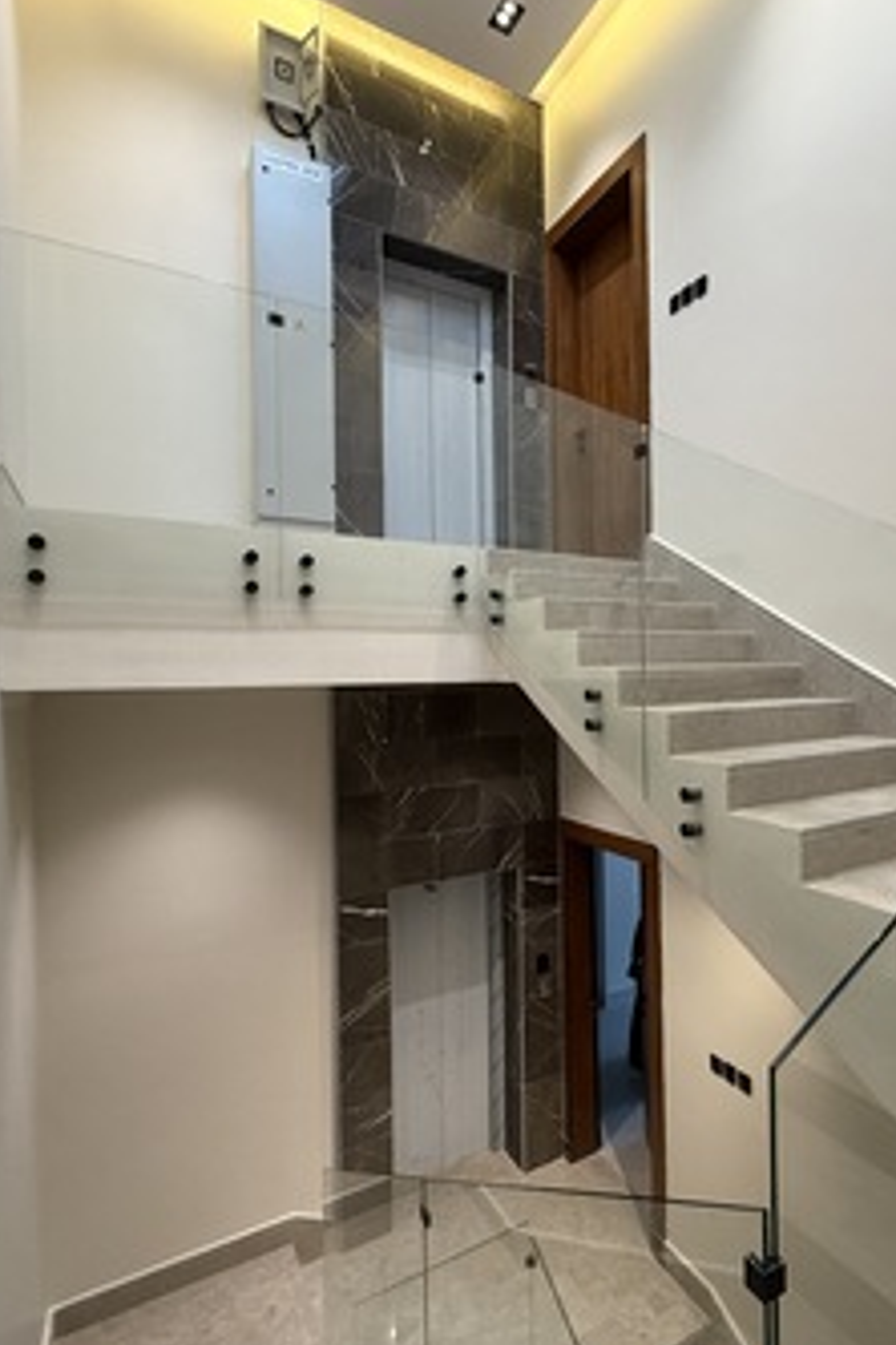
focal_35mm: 20
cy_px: 677
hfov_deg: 59.6
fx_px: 747
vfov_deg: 84.0
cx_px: 636
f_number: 2.2
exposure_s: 1/60
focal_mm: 2.22
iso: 320
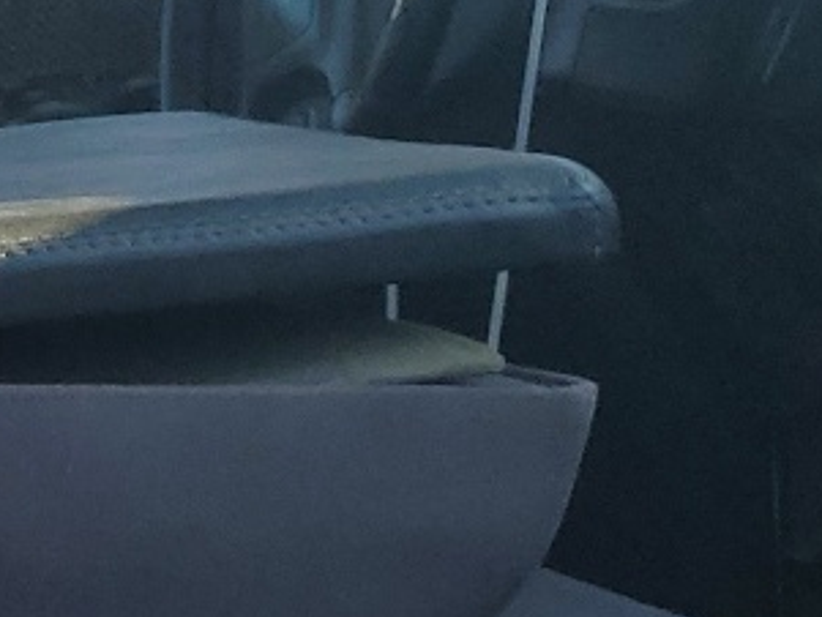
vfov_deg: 10.7
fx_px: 3278
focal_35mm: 138
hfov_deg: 11.2
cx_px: -1324
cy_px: 232
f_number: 1.5
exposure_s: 1/435
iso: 50
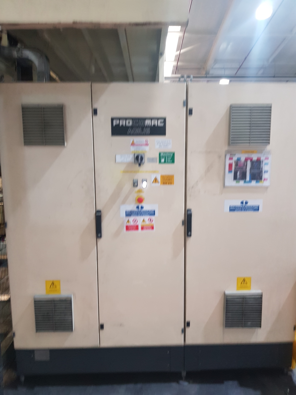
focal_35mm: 26
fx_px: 296
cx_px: 148
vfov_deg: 67.3
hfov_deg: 53.1
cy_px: 198
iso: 200
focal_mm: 4.3
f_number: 1.7
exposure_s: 1/12
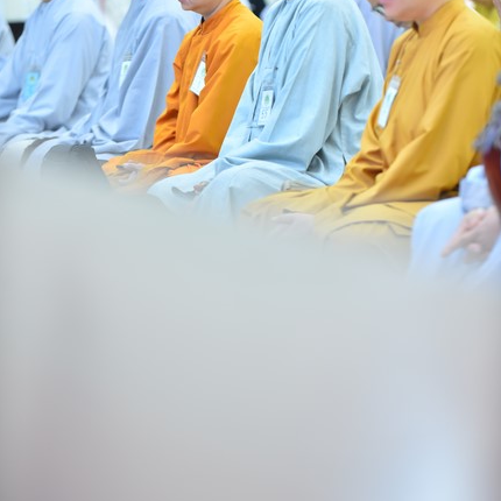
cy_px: 195
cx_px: 250
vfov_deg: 9.7
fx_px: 2947
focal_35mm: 180
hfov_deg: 9.7
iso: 1000
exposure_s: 1/60
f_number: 2.8
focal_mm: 140
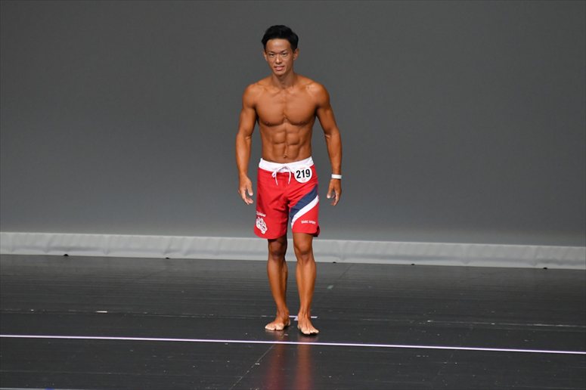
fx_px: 6101
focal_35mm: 375
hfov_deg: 5.5
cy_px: 195
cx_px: 293
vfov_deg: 3.7
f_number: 5.6
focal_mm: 250
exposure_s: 1/400
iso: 5000
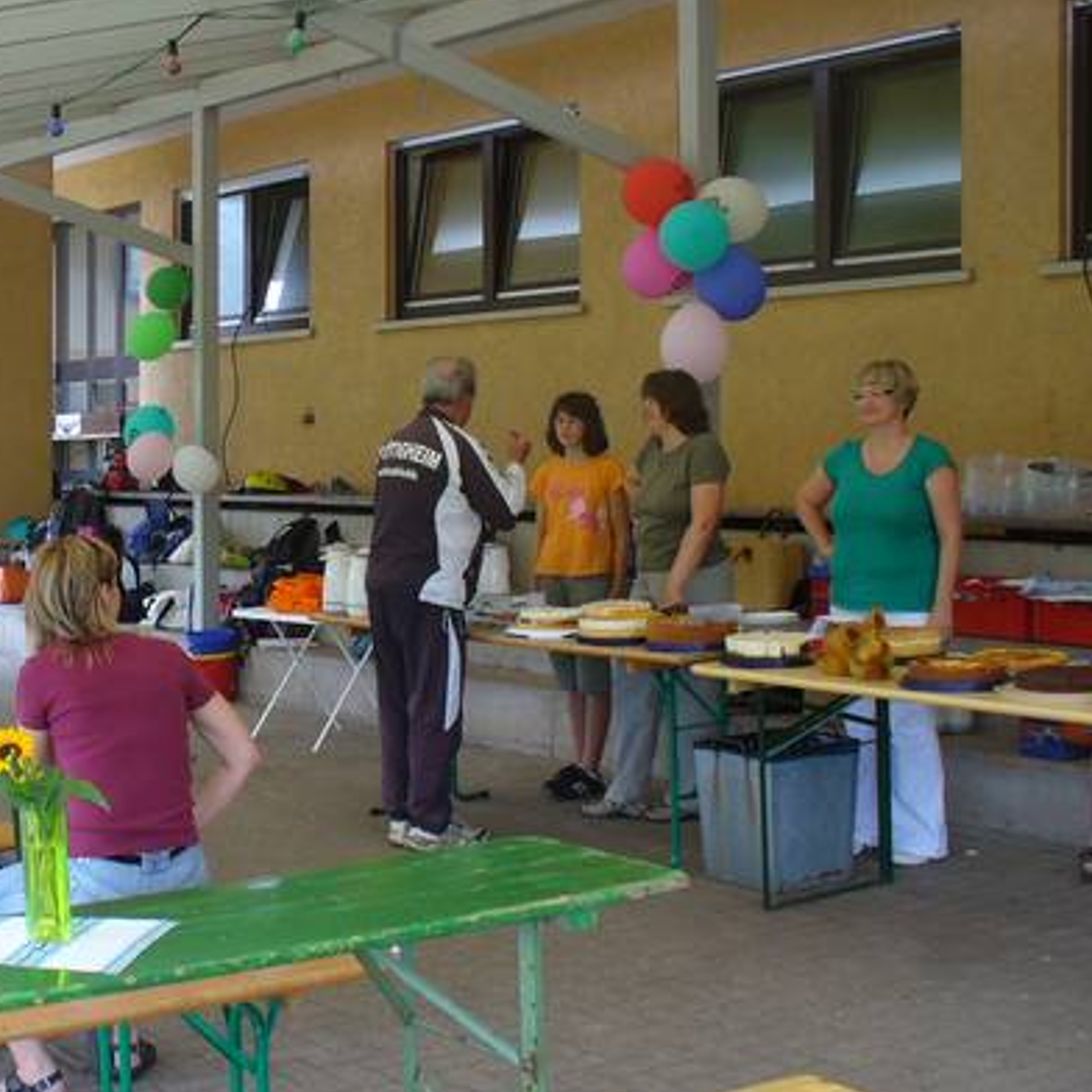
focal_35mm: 60
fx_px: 2141
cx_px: 136
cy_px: 552
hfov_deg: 27.7
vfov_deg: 28.6
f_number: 2.8
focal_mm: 6.1
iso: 64
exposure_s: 1/50
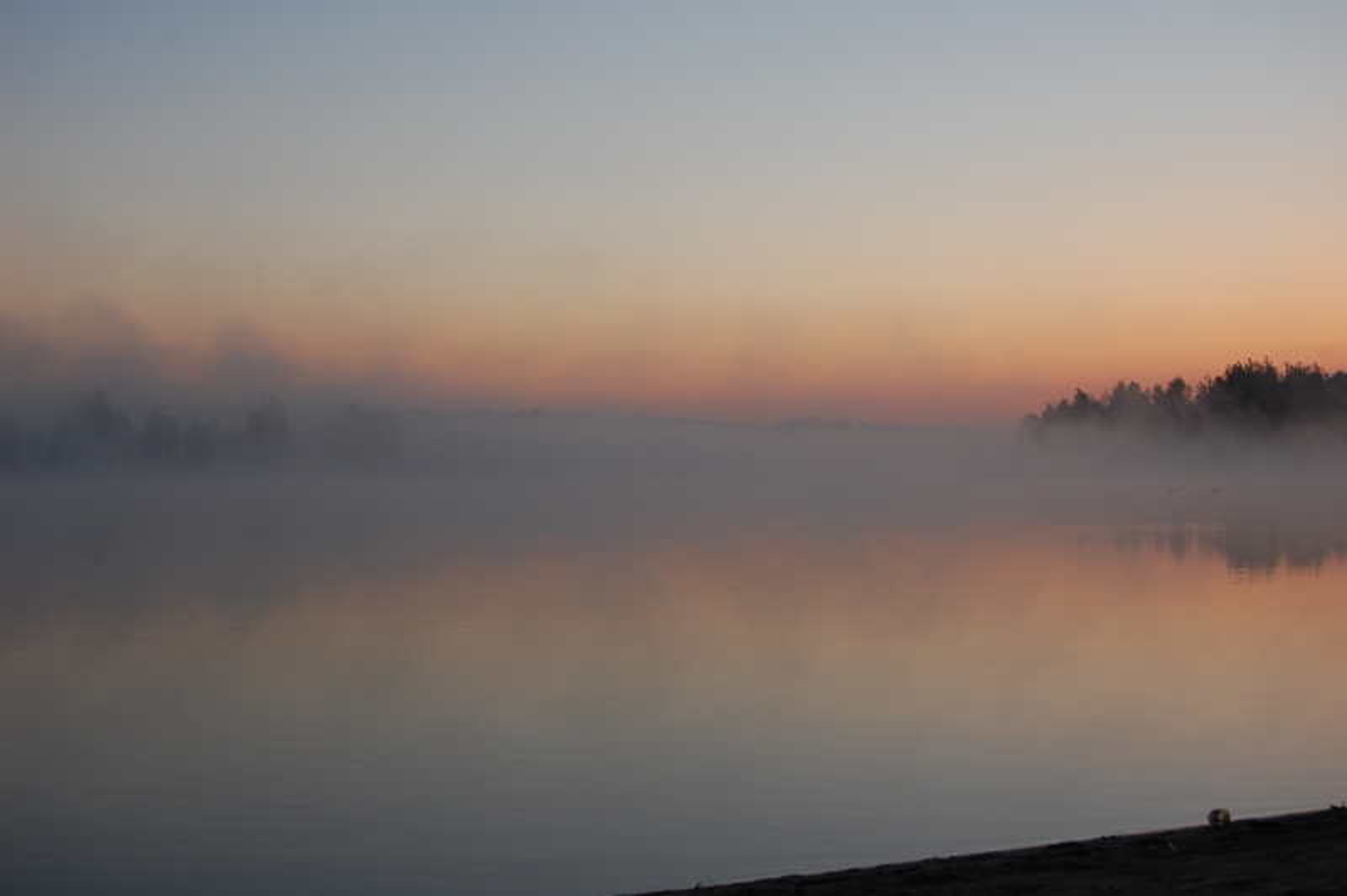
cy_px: 448
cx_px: 674
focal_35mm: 52
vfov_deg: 25.7
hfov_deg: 37.9
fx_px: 1963
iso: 400
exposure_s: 1/100
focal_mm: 35
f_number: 5
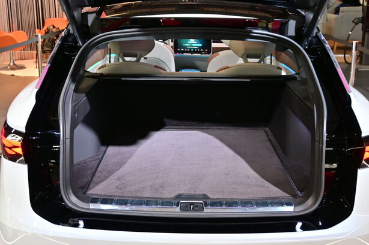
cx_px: 184
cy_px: 122
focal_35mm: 44
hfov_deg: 45.0
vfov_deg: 30.8
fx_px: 446
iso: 500
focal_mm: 29
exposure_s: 1/50
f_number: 4.8
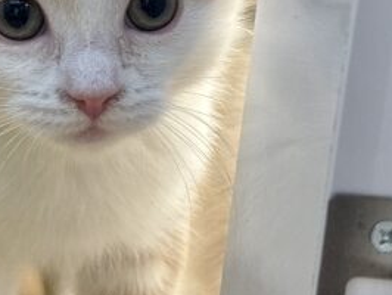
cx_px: 55
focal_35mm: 125
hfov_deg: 15.6
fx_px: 1417
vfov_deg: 11.8
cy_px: 66
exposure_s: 1/50
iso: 100
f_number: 1.6
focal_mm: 5.96
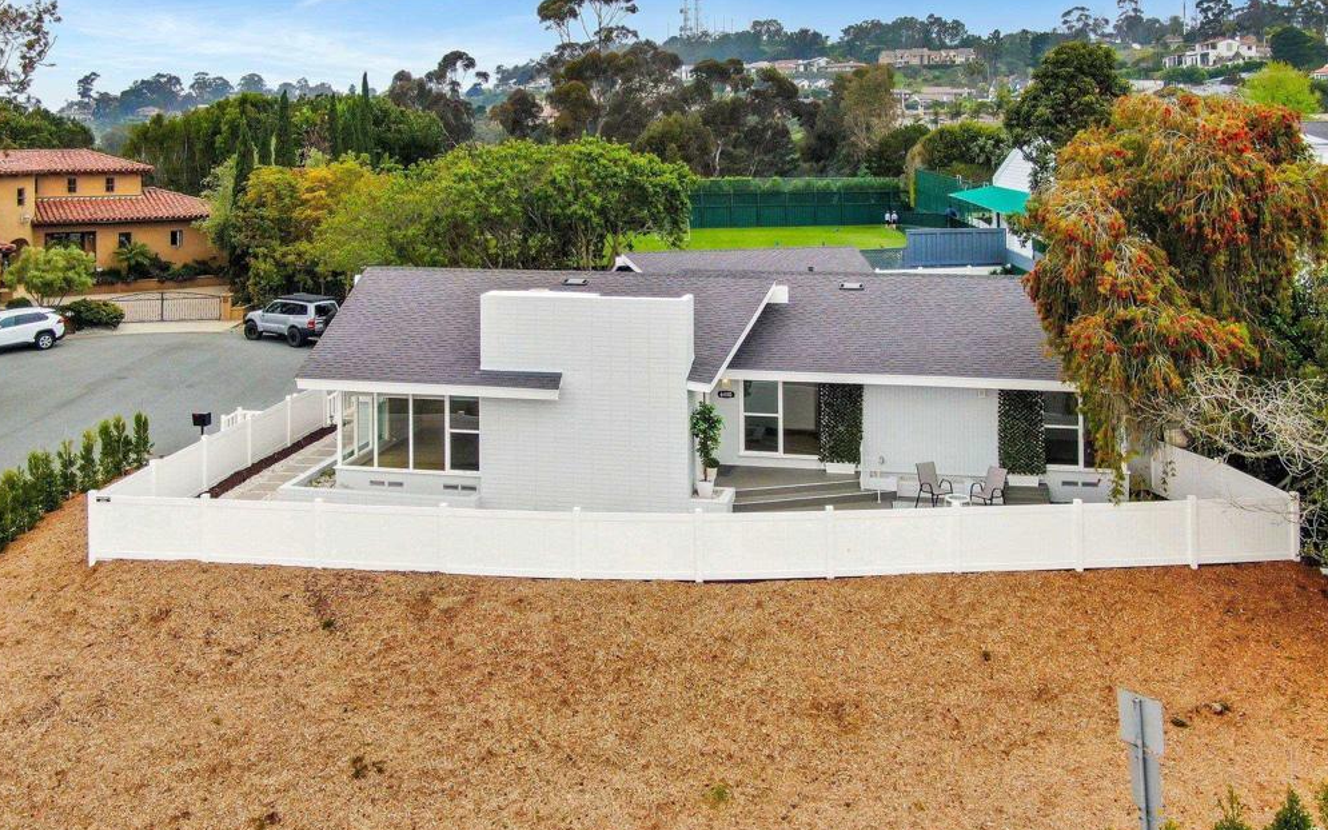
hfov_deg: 54.0
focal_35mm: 36
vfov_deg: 35.3
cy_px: 420
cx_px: 667
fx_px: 1303
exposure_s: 1/1000
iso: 110
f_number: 3.2
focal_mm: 5.69
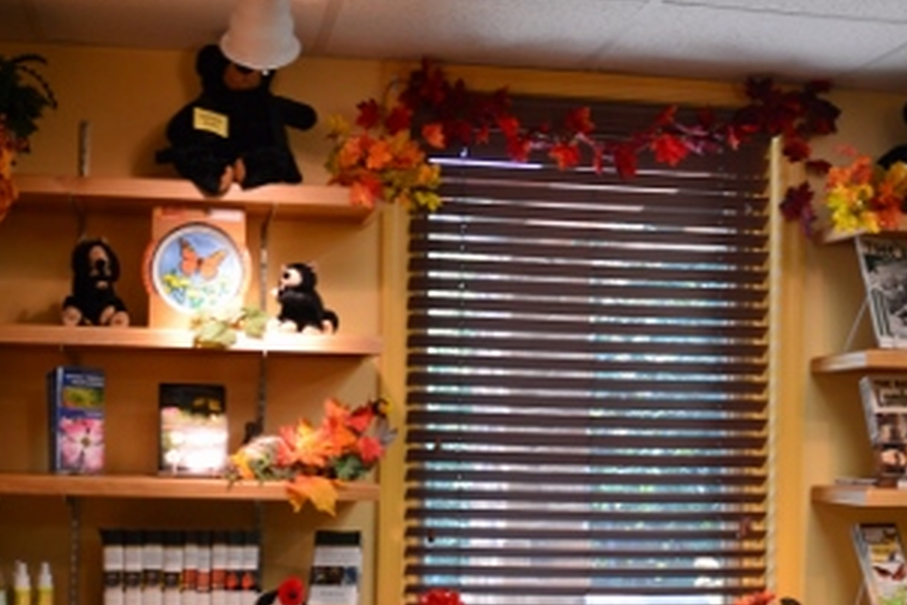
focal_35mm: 57
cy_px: 428
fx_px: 1436
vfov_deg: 23.6
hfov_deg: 35.0
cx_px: 428
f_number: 7.1
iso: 400
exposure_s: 1/30
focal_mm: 18
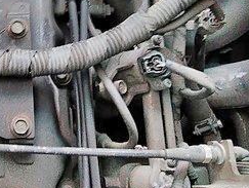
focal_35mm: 71
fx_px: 511
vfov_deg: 20.2
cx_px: -5
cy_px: 4
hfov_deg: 25.8
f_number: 2.2
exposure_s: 1/30
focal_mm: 3.46
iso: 420
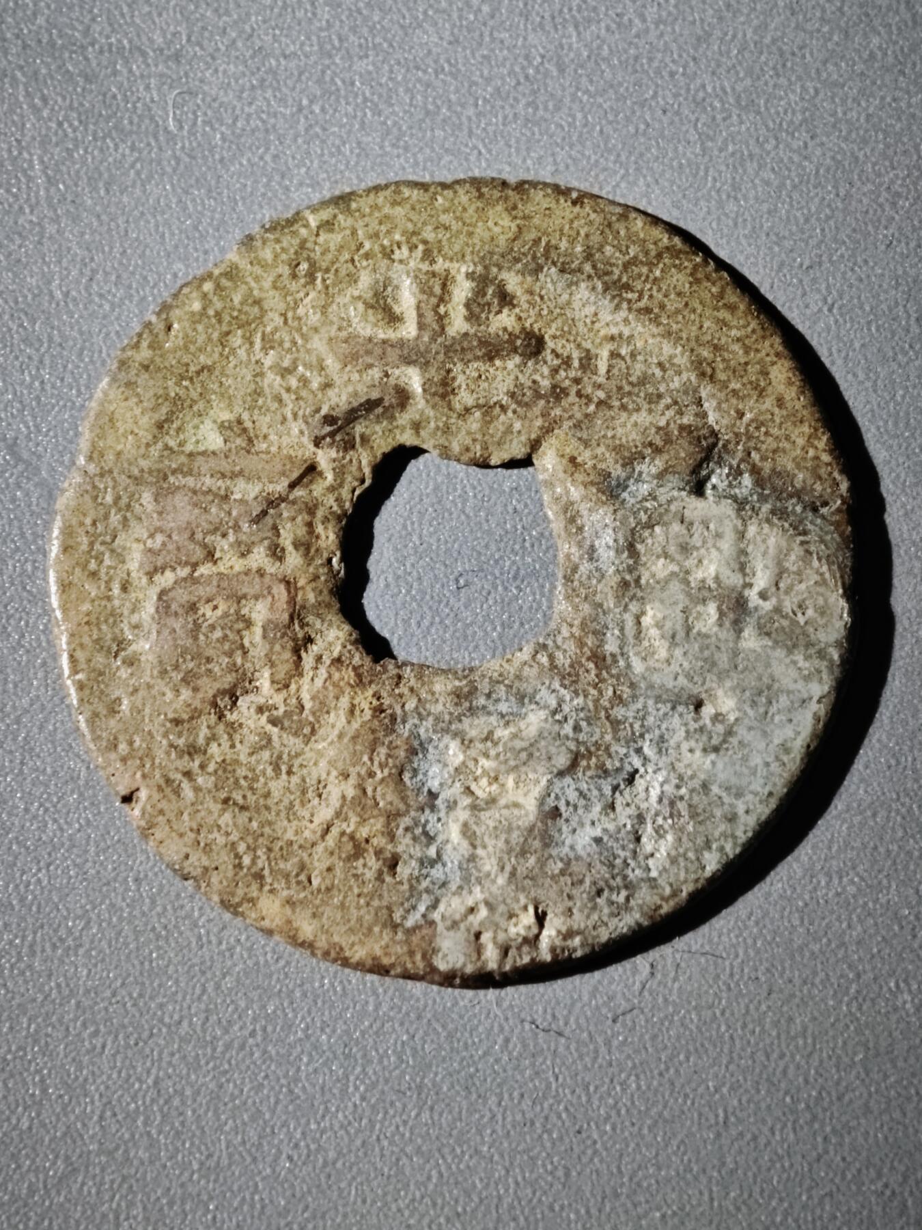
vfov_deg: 17.9
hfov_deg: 13.5
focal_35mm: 110
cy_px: 615
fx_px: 3906
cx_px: 461
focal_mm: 9
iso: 400
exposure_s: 1/100
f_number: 2
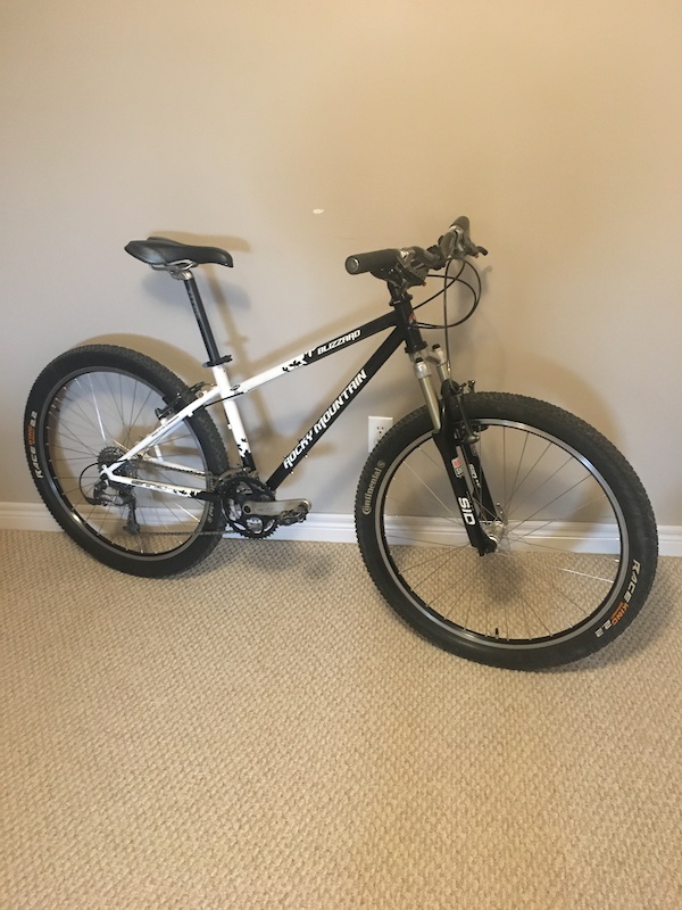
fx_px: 762
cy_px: 455
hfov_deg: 48.2
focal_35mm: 29
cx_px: 341
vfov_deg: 61.7
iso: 400
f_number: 2.2
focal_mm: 4.15
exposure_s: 1/15
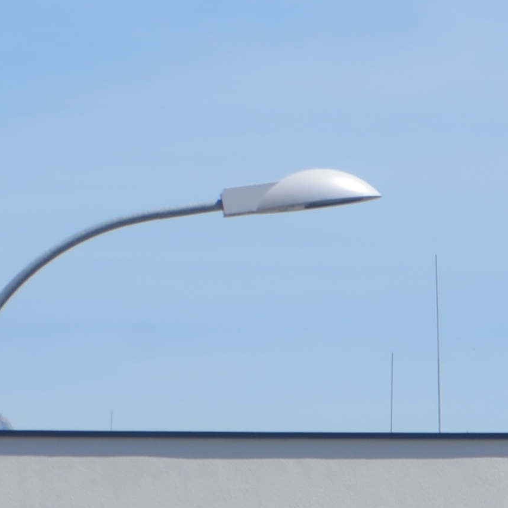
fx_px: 12825
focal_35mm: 772
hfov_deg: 2.3
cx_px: 800
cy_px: 867
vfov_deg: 2.3
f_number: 8
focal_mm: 105
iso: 110
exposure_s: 1/250
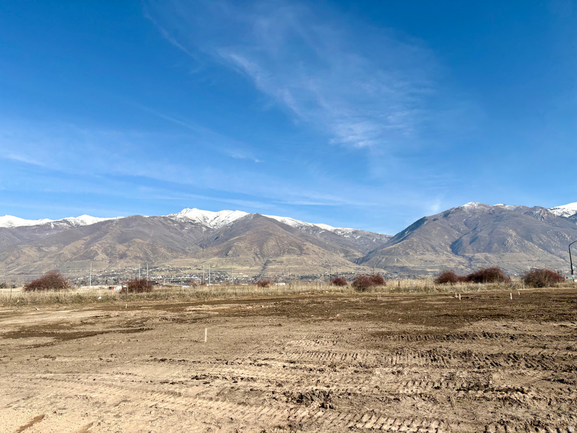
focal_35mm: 26
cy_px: 216
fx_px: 433
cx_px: 288
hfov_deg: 67.3
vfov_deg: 53.1
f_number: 1.6
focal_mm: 5.96
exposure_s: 1/4608
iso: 50
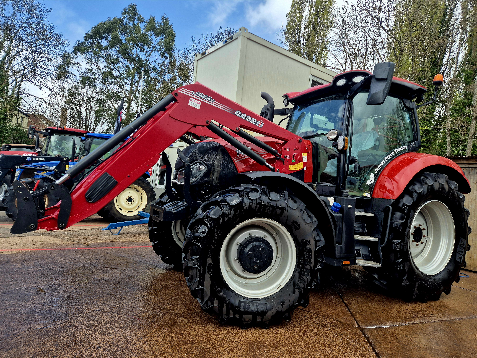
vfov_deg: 58.9
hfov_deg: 73.9
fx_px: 317
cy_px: 179
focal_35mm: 23
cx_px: 238
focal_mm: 5.4
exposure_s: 1/714
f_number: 1.8
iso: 25
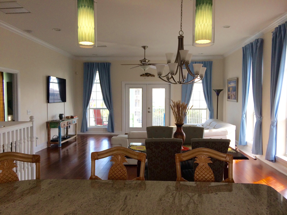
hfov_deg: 61.7
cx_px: 144
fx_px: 240
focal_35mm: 29
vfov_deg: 48.2
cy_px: 108
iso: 32
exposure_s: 1/219
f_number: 2.2
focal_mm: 4.15
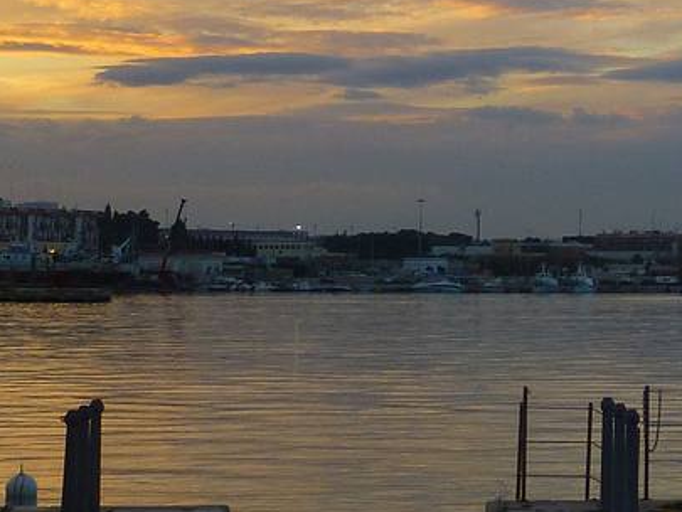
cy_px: -249
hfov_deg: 12.6
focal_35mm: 154
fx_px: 3035
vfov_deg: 9.4
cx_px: 751
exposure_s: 1/160
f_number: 3.7
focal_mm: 6.9
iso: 100
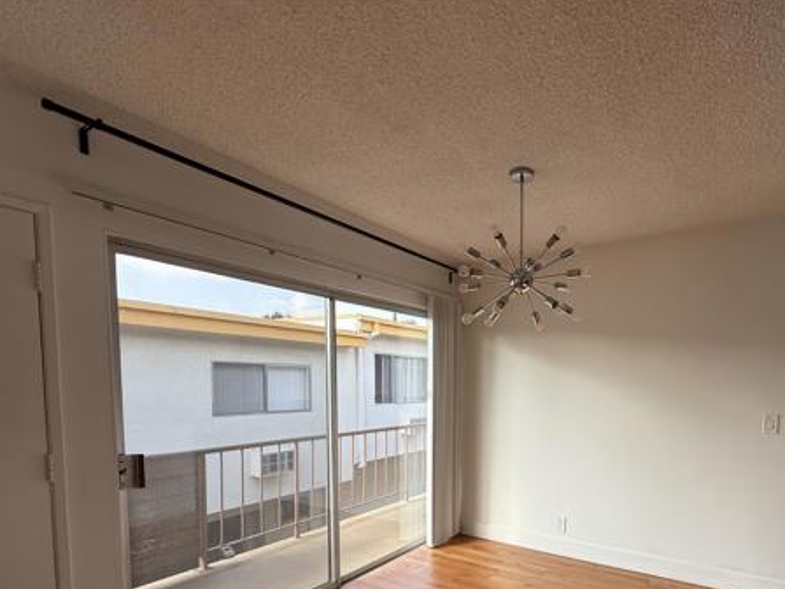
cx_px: 506
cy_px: 410
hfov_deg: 79.7
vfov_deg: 63.6
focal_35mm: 20
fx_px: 454
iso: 64
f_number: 2.2
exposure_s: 1/313
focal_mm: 2.22
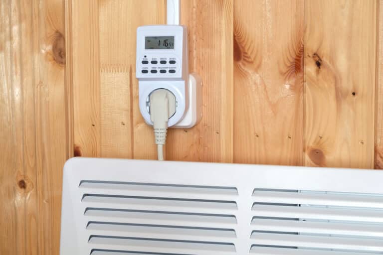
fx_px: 883
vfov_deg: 16.5
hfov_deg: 24.5
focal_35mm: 83
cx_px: 192
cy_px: 128
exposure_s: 1/1.6
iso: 200
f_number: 8
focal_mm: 55
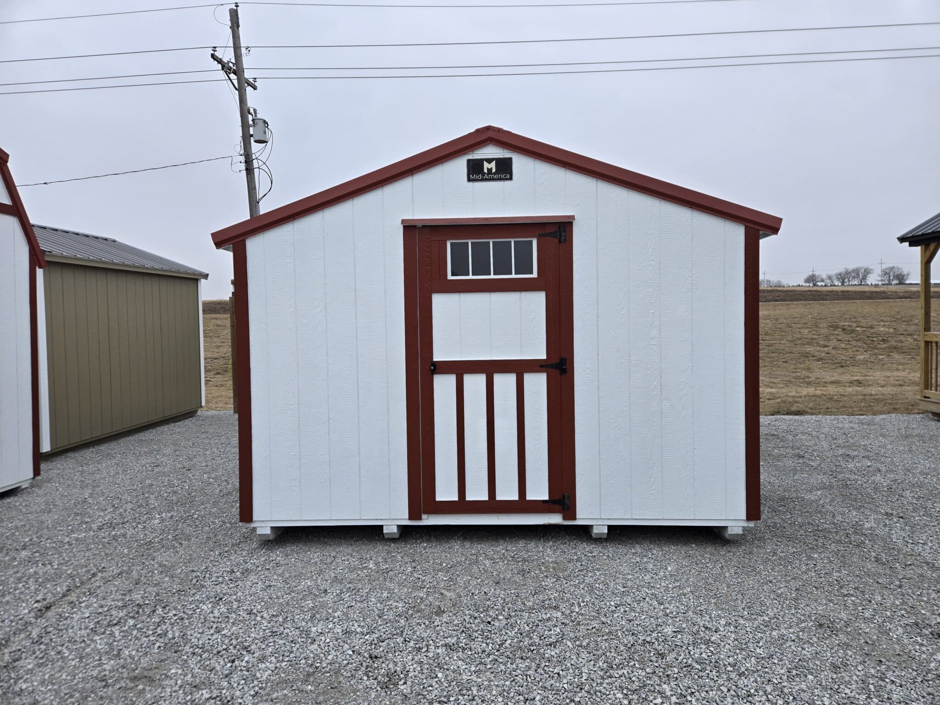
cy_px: 352
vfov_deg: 58.9
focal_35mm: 23
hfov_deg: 73.9
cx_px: 470
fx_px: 625
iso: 25
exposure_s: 1/590
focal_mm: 5.4
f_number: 1.8
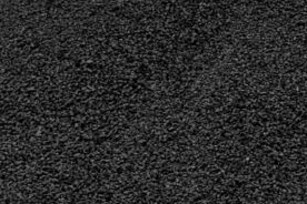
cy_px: -103
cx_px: 595
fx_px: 4622
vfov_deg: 2.5
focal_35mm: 542
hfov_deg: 3.8
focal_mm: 15.66
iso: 50
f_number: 2.8
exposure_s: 1/354
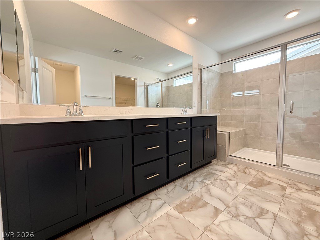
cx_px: 160
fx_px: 129
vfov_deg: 85.7
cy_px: 120
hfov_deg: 102.1
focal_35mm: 14
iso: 160
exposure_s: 1/120
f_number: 2.2
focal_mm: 2.22
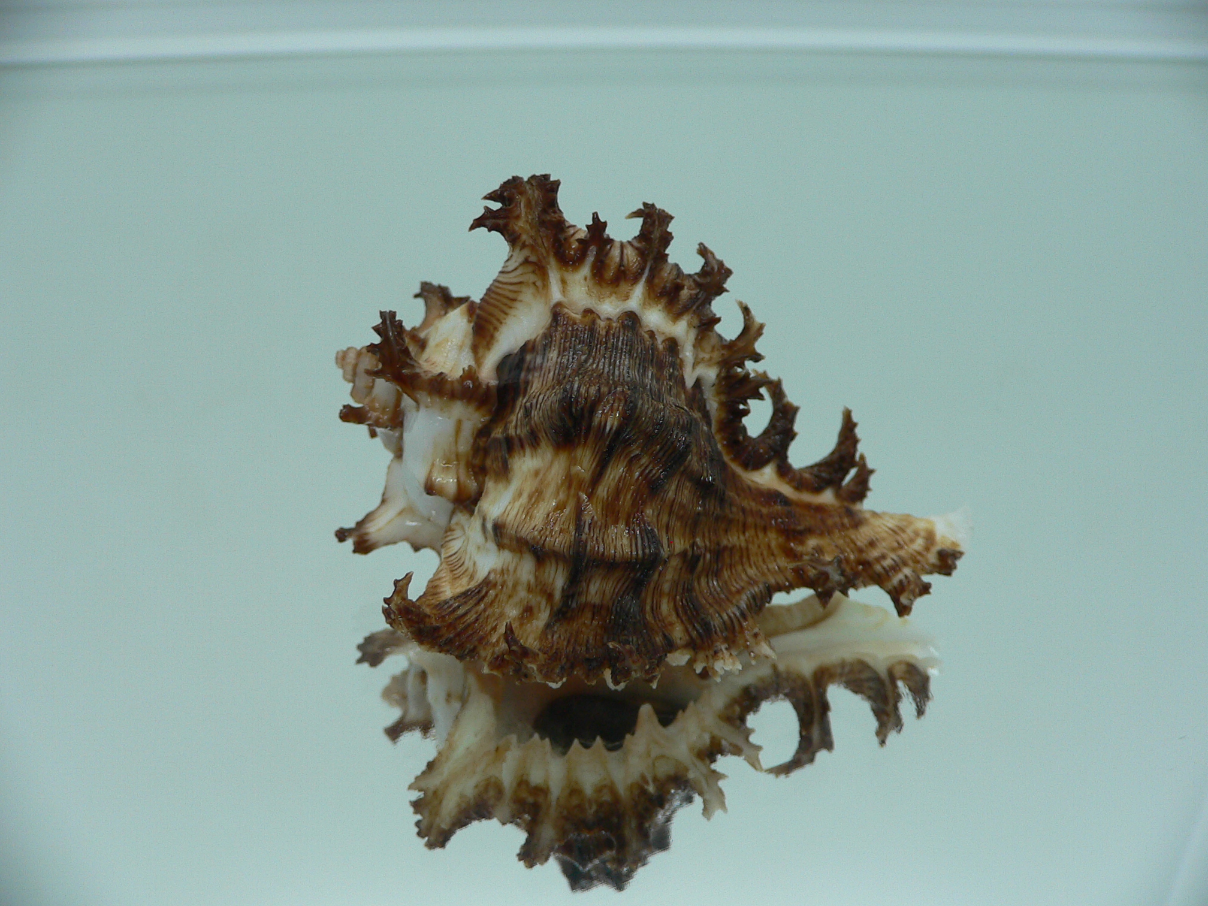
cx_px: 604
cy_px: 453
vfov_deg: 40.7
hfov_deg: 52.6
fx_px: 1221
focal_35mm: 35
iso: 80
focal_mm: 4.6
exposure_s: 1/60
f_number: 2.8
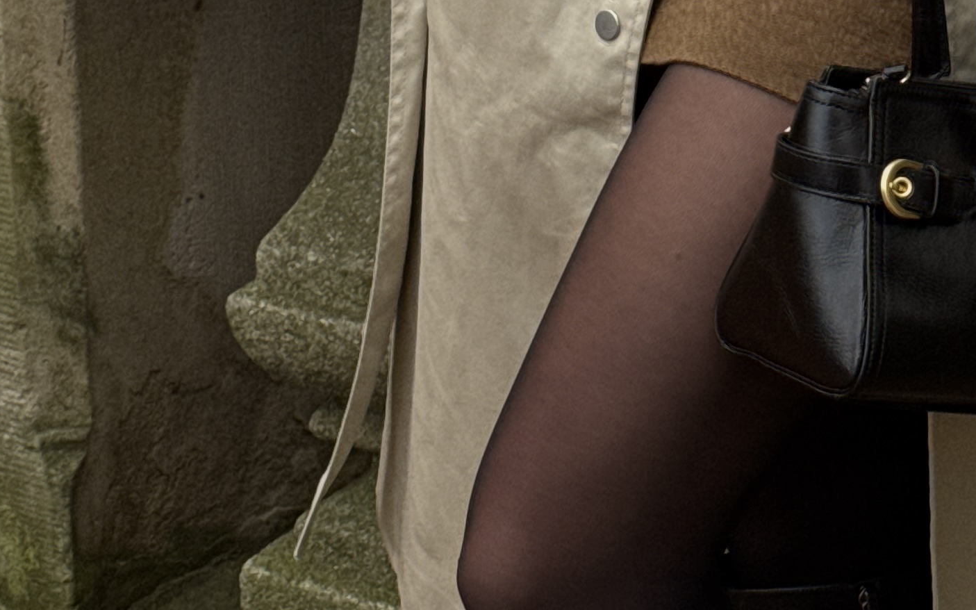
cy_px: -1
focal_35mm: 146
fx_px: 3883
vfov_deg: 8.9
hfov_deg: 14.2
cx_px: 798
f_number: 1.78
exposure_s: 1/995
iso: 64
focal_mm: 6.76
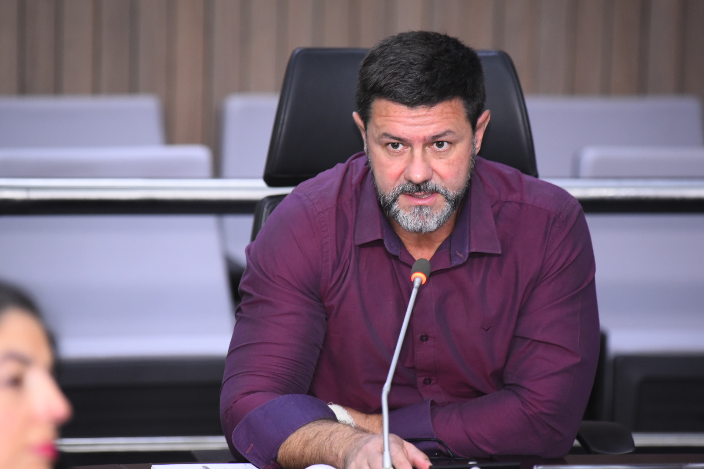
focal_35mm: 300
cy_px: 234
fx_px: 5866
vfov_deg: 4.6
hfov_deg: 6.9
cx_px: 352
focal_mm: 300
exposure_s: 1/125
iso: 3200
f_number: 4
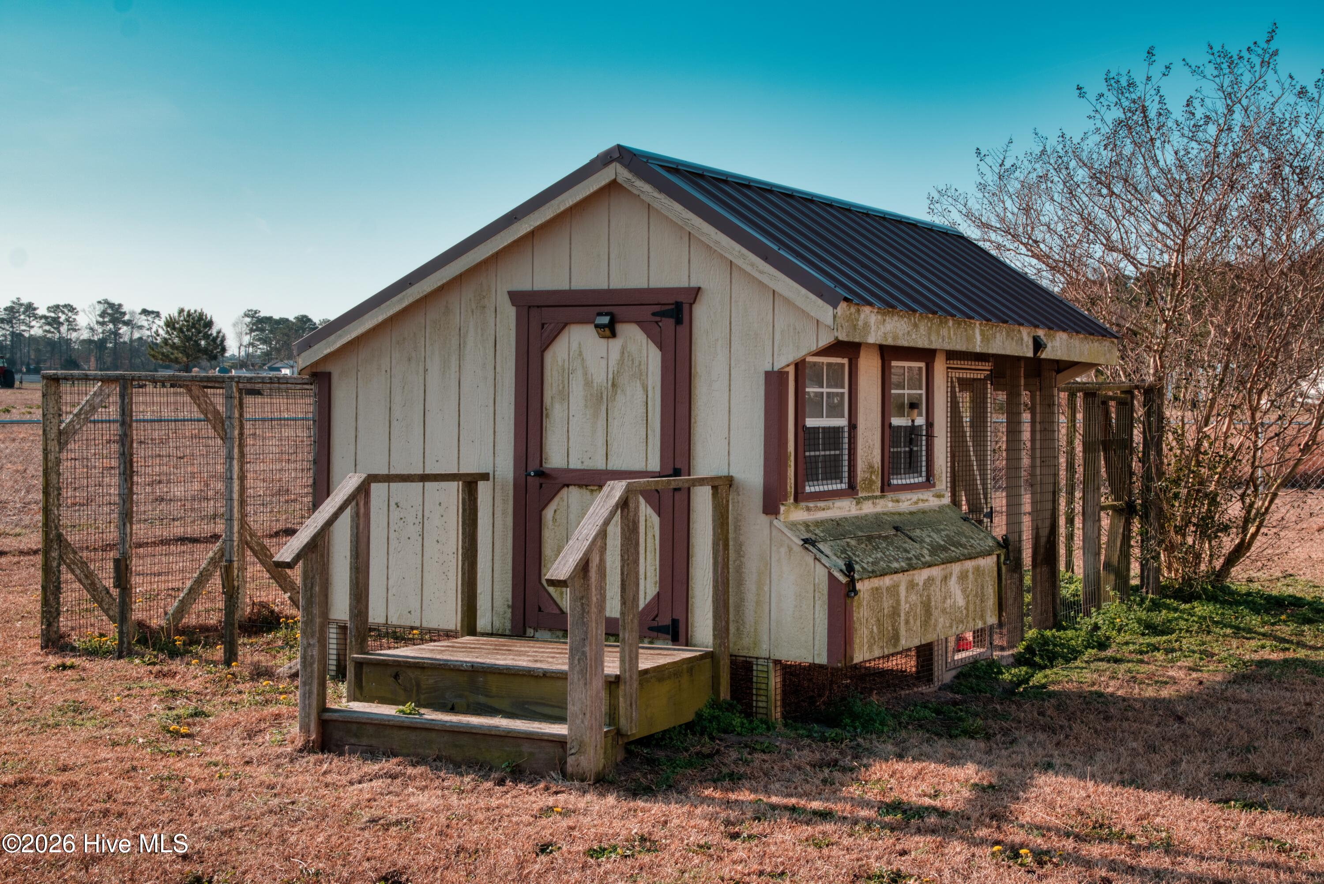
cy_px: 442
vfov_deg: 28.1
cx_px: 662
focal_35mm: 48
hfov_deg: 41.1
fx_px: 1766
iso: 100
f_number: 10
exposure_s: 1/50
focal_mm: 32
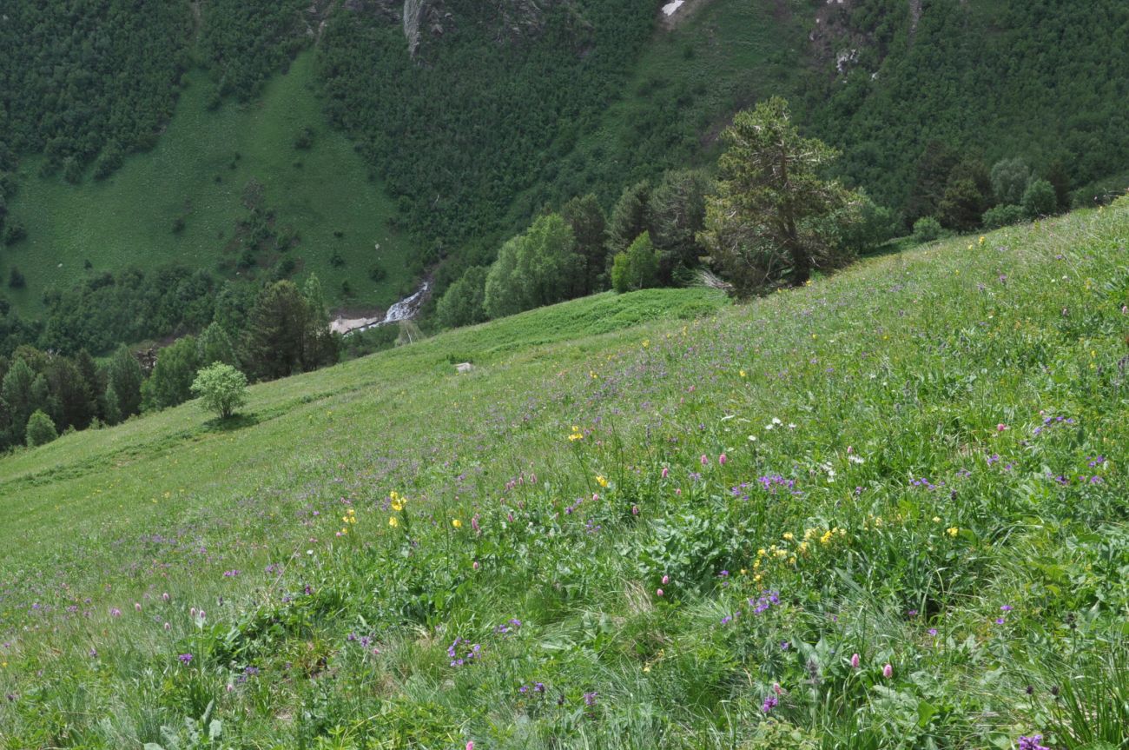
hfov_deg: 46.5
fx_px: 1315
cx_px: 564
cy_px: 375
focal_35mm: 42
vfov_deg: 31.8
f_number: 16
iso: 400
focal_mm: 28
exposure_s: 1/160
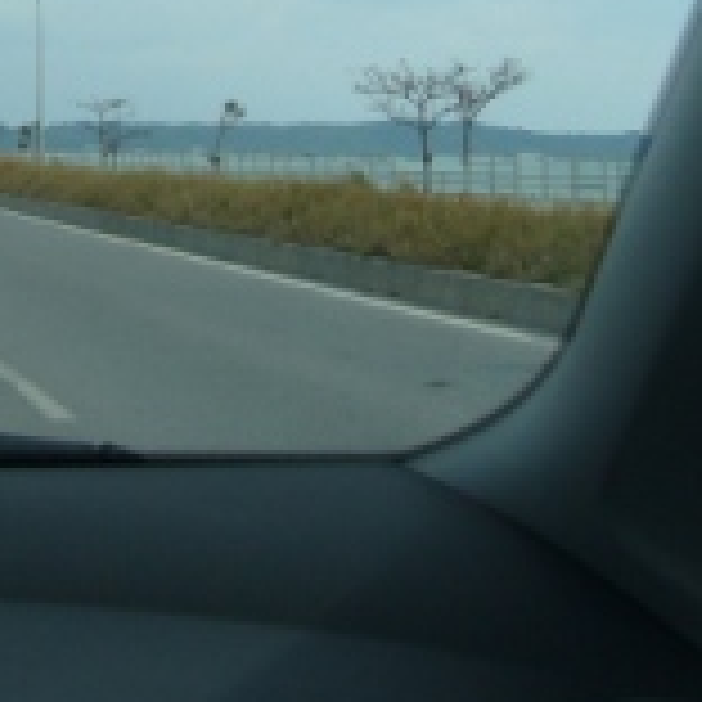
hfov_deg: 18.8
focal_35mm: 89
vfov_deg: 19.0
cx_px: -45
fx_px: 2042
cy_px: 4
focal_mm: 5.8
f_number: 5.6
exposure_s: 1/640
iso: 80
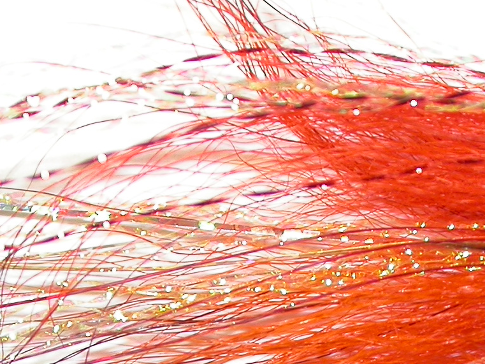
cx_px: 382
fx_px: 2550
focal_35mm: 182
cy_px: 378
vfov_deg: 8.1
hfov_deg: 10.8
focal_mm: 12.7
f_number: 3.1
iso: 100
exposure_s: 1/60.3
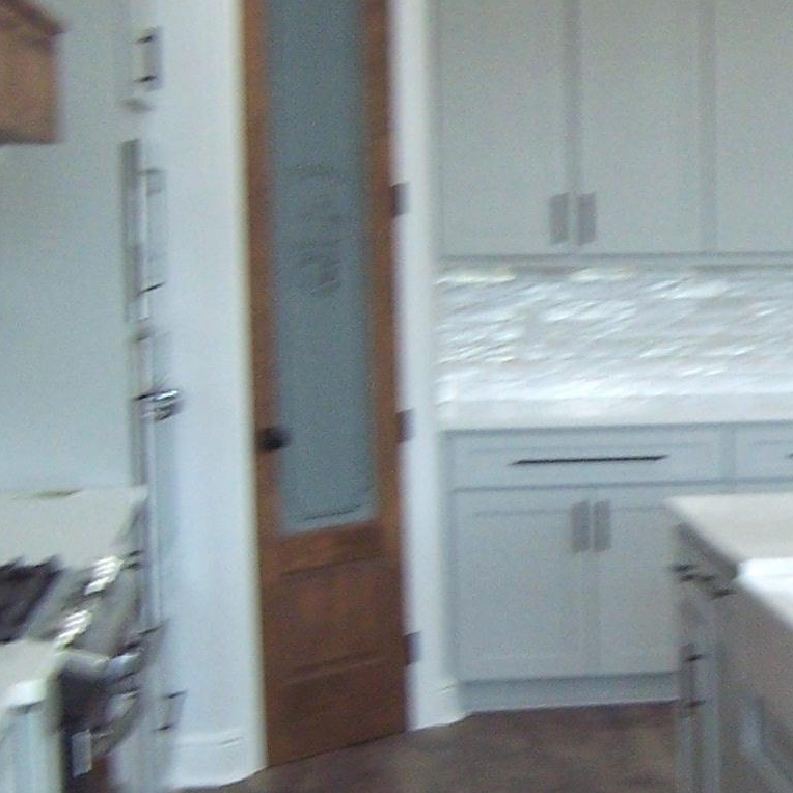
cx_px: 871
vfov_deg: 19.7
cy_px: 431
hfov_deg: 18.9
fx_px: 2281
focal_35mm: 88
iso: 140
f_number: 3.4
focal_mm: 5.5
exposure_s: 1/30
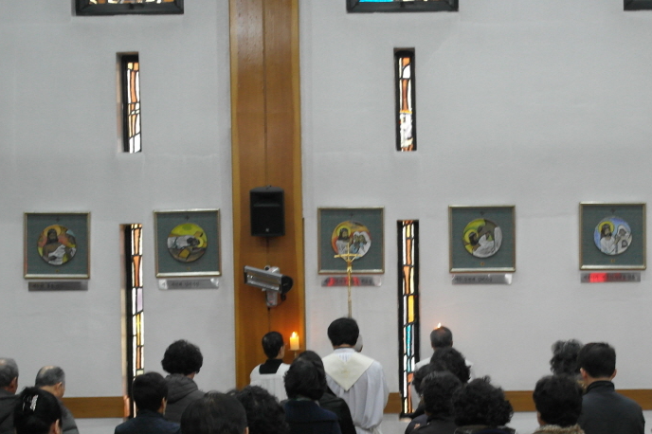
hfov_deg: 25.3
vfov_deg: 16.9
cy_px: 332
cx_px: 384
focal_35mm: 80
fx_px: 1448
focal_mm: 28
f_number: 4
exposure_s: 1/25
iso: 800
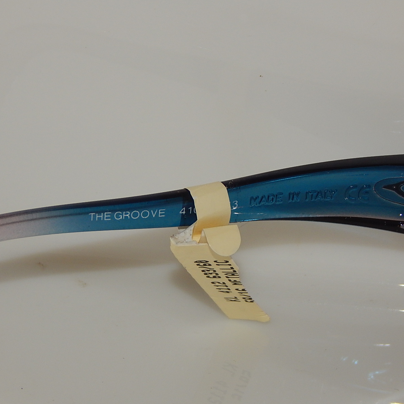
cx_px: 207
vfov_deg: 9.3
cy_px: 202
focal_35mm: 189
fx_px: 2496
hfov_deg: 9.3
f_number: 10.1
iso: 200
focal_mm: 28.7
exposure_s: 1/30
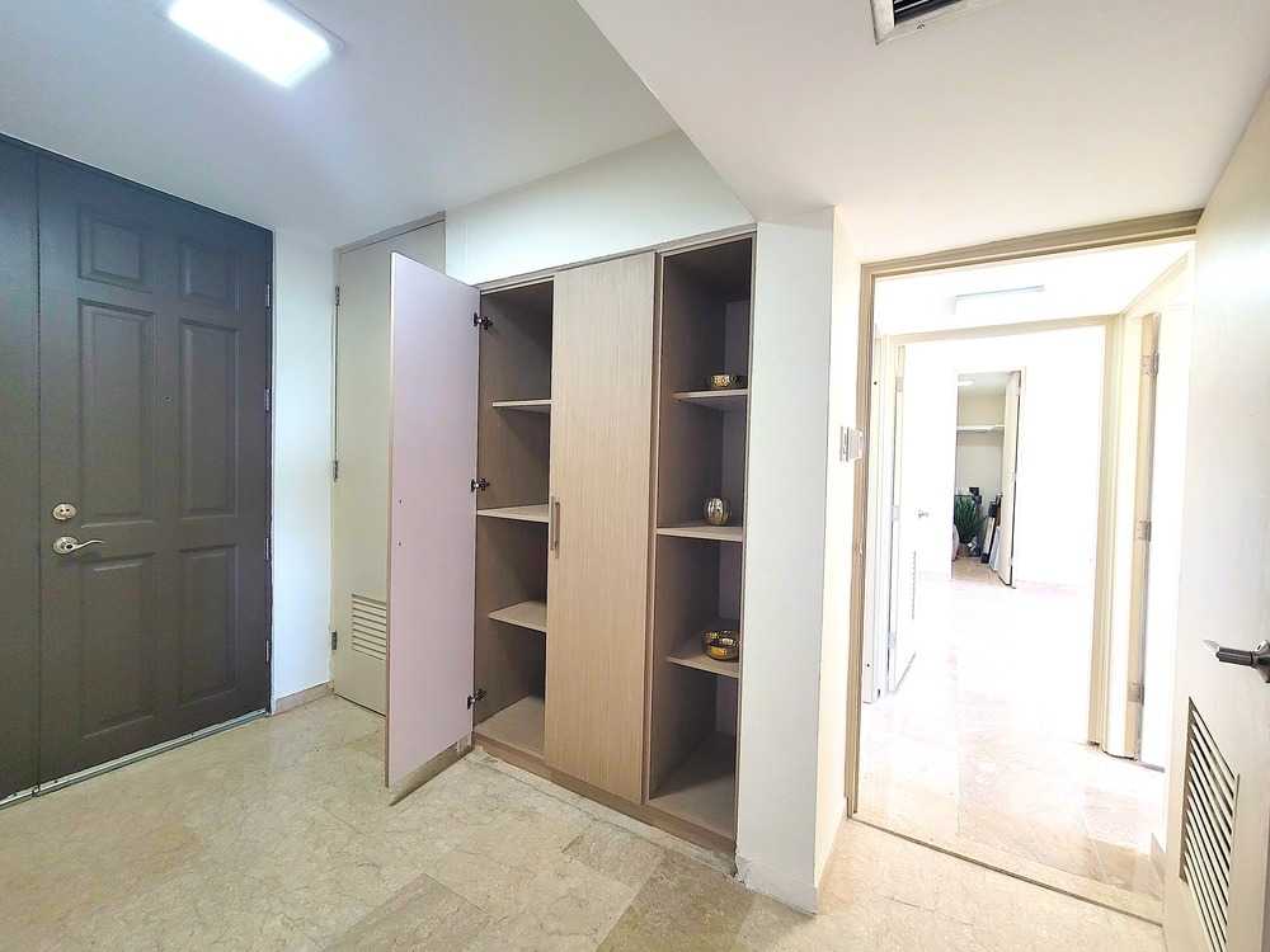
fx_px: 477
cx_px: 635
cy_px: 476
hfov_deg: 106.2
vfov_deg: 89.9
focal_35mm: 13
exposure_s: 1/60
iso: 200
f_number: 2.2
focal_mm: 2.2
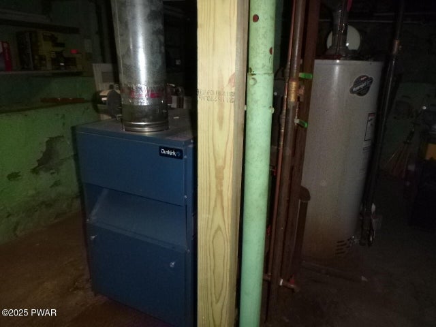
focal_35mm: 25
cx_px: 218
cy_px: 164
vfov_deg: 54.9
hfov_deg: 69.4
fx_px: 315
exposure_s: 1/60
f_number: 3.9
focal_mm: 4.5
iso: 400
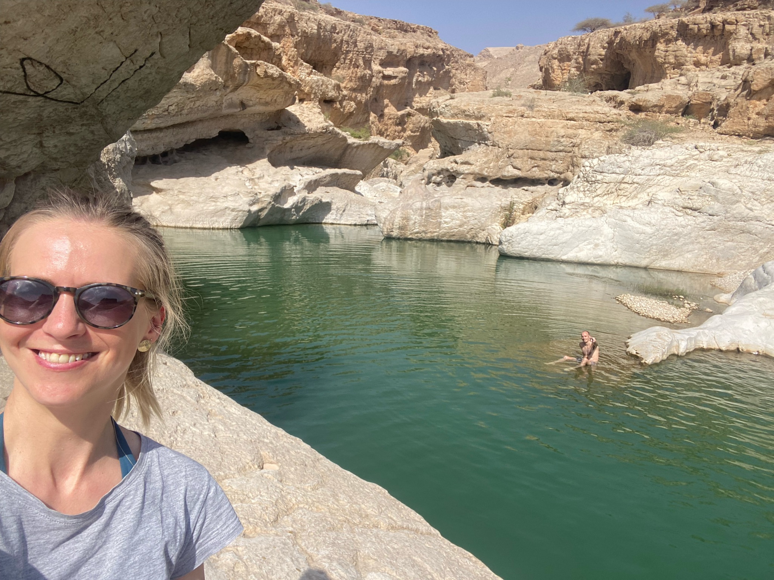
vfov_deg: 58.9
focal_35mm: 23
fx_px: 514
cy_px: 290
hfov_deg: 73.9
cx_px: 387
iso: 25
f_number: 2.2
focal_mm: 2.71
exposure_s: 1/1148
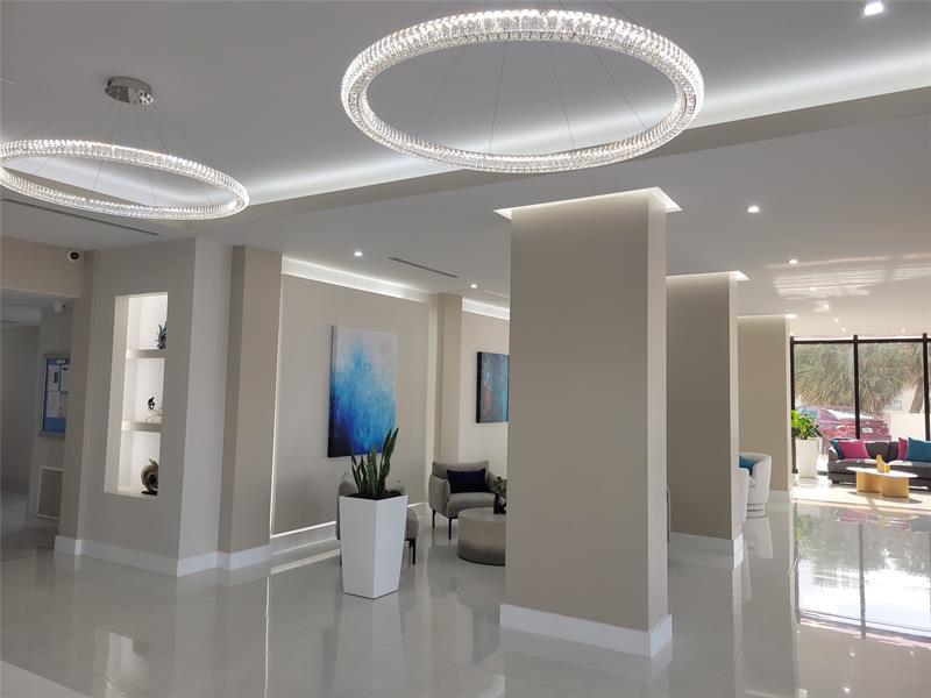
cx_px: 466
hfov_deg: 67.3
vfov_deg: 53.1
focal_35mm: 26
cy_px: 349
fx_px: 699
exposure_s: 1/126
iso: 40
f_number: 1.8
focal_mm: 5.4
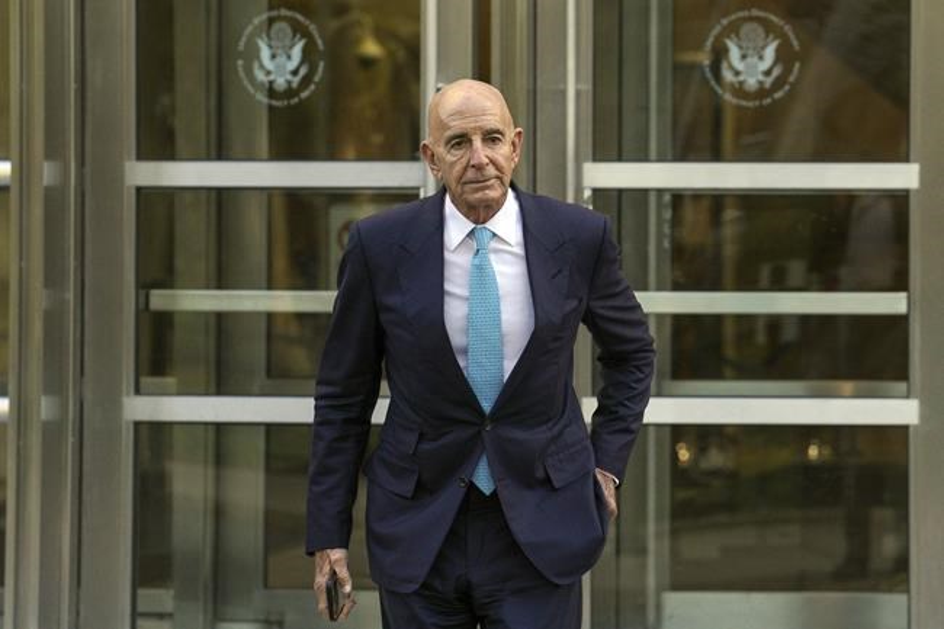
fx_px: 5243
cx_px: 472
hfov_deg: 10.3
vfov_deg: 6.9
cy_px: 314
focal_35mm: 200
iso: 1250
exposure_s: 1/640
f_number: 6.3
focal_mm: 200
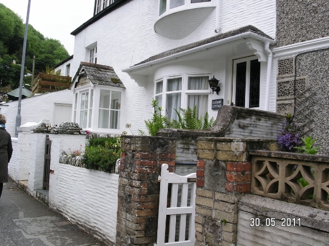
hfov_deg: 49.0
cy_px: 123
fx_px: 361
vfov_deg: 37.7
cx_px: 164
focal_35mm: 38
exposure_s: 1/125
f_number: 5.6
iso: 100
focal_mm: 7.8
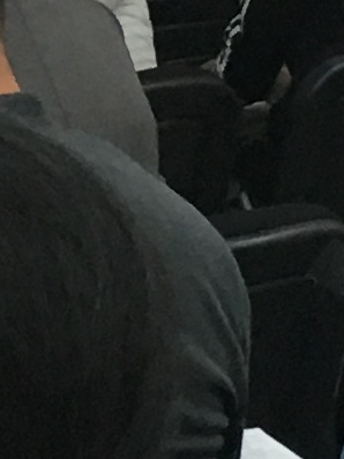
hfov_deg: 5.0
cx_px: -81
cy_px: -44
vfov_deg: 6.7
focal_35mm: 294
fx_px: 3900
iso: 125
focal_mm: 4.15
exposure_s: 1/33
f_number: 2.2
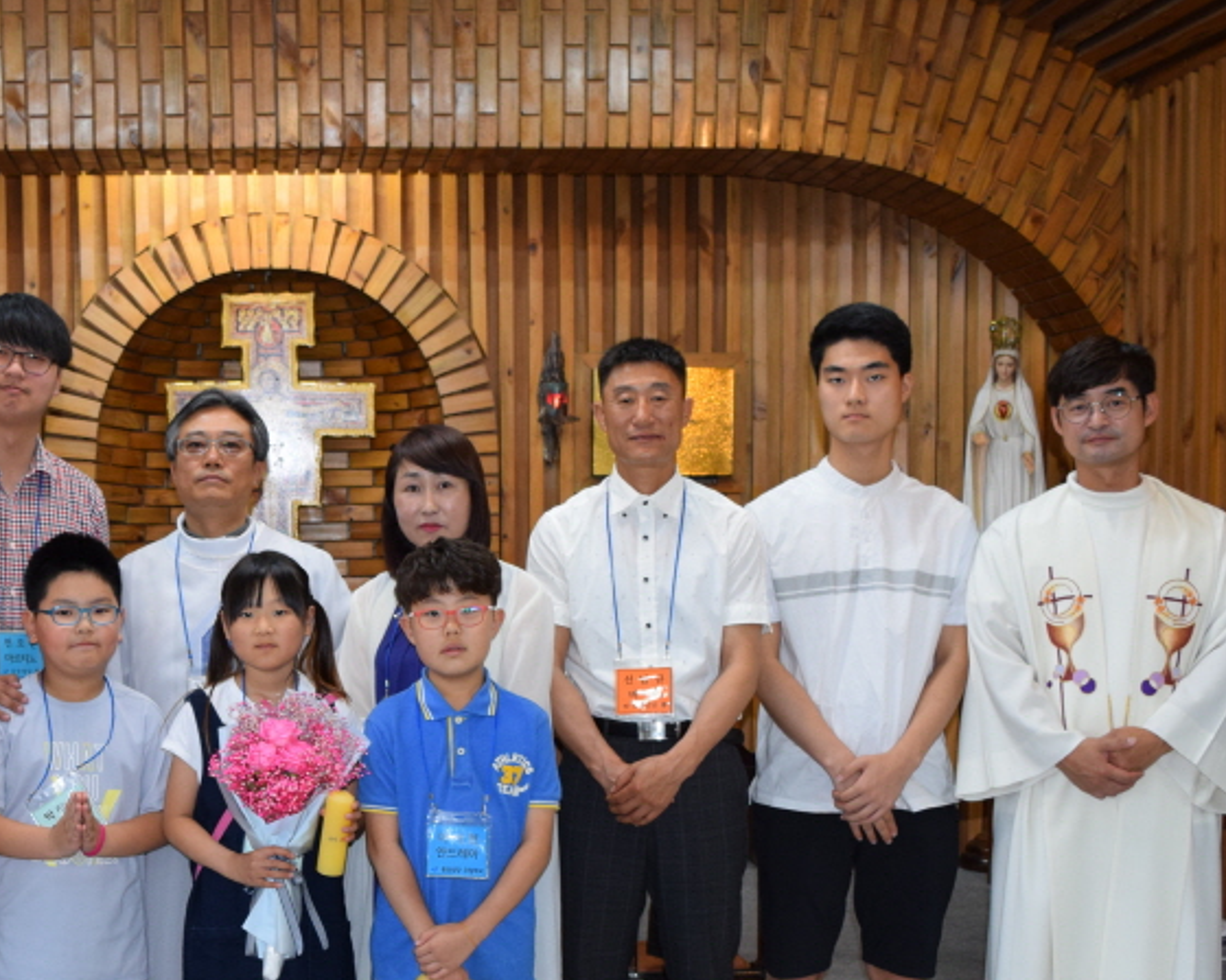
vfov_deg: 27.8
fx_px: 1954
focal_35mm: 54
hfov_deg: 34.2
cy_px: 742
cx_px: 320
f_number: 5
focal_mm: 21
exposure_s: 1/100
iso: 800
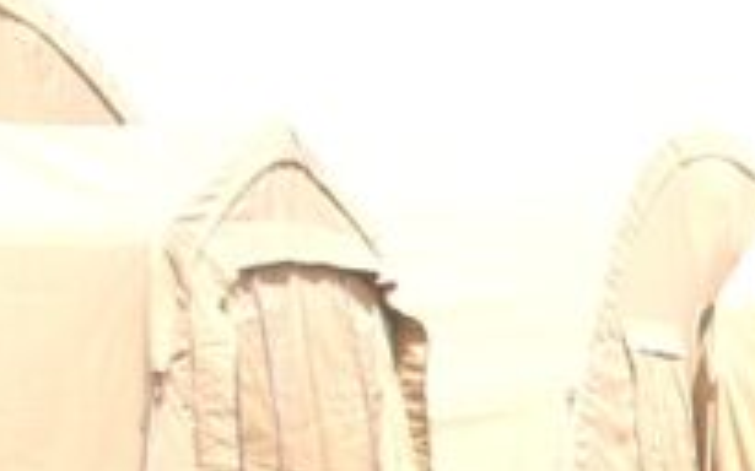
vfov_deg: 6.9
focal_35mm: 179
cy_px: 1187
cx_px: 2136
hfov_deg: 9.6
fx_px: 3682
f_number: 13
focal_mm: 20
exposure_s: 1/180
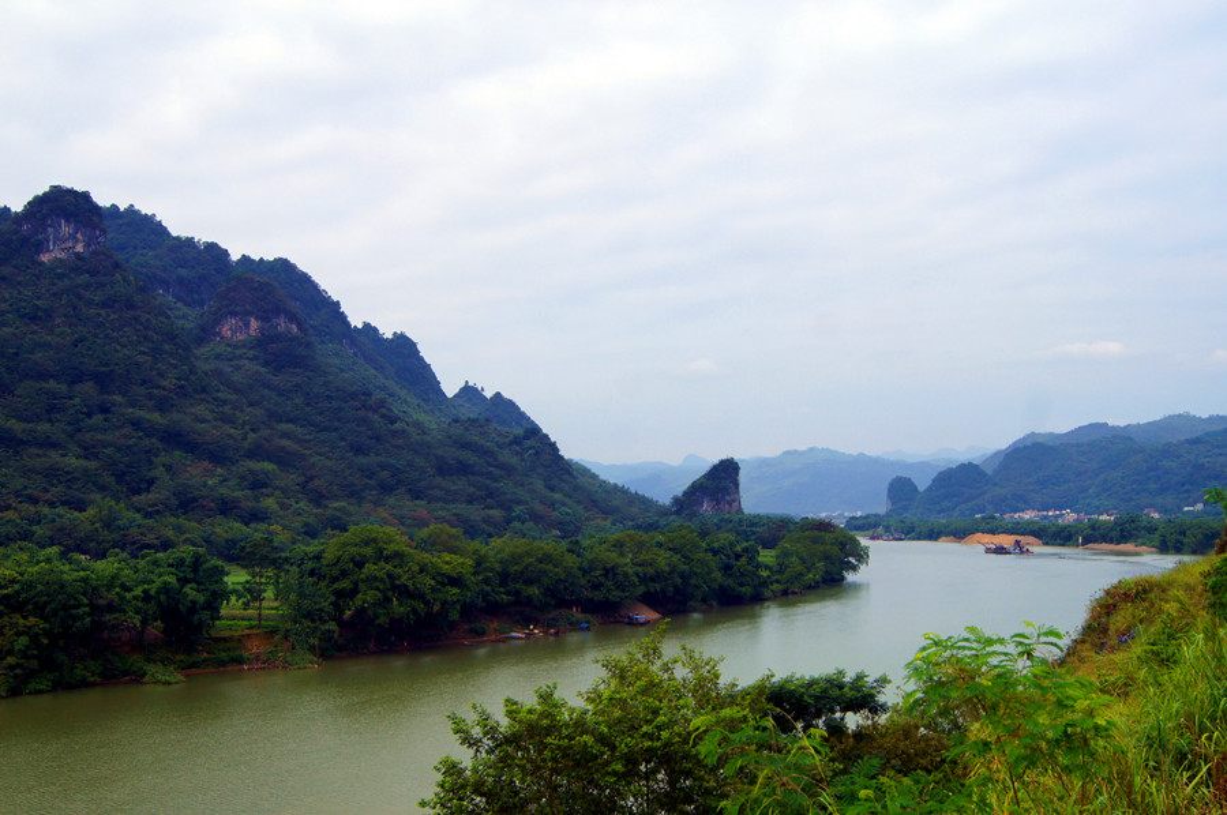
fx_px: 1328
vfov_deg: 34.1
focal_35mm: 39
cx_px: 614
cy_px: 408
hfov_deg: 49.6
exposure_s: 1/500
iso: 100
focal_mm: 26
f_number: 7.1
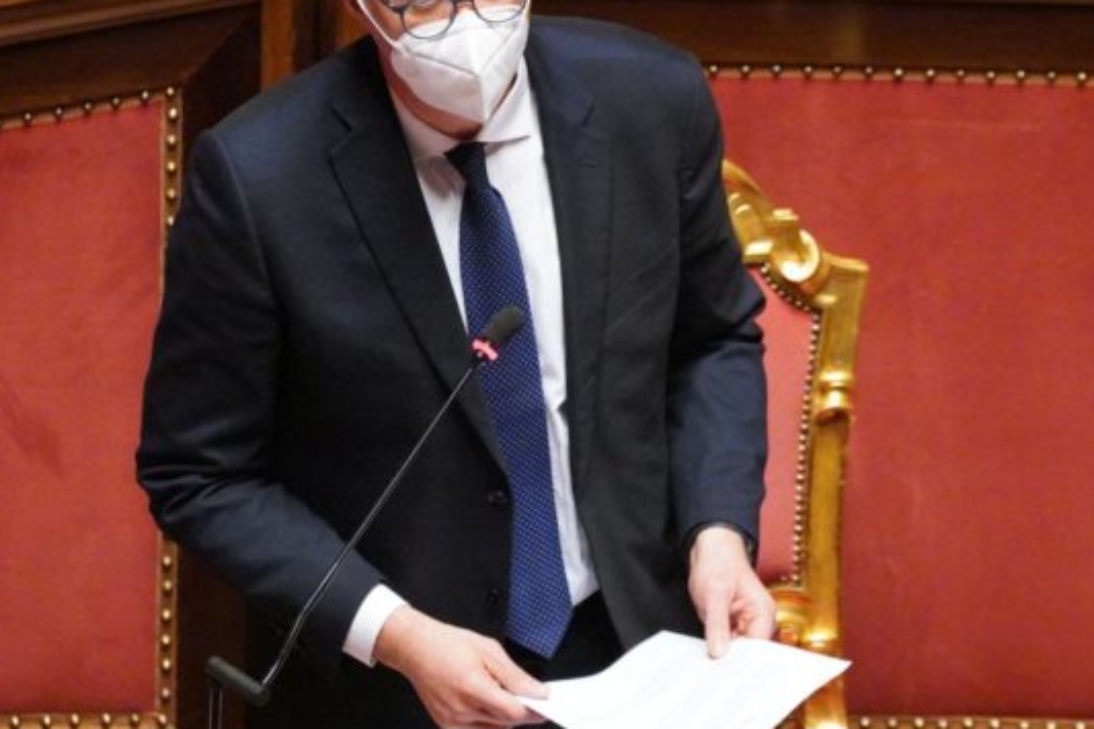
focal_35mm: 597
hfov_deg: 3.5
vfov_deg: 2.3
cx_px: 532
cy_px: 228
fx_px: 18136
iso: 12800
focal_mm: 276
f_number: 5.6
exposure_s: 1/160
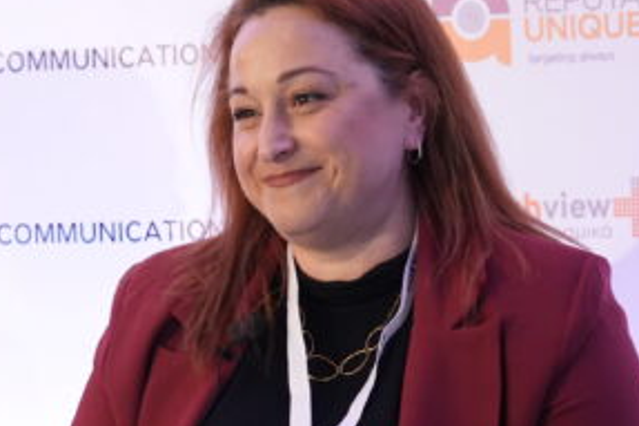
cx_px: -11
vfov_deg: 4.8
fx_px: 5056
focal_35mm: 285
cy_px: 442
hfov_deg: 7.2
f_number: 4.5
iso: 3200
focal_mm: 73
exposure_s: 1/125
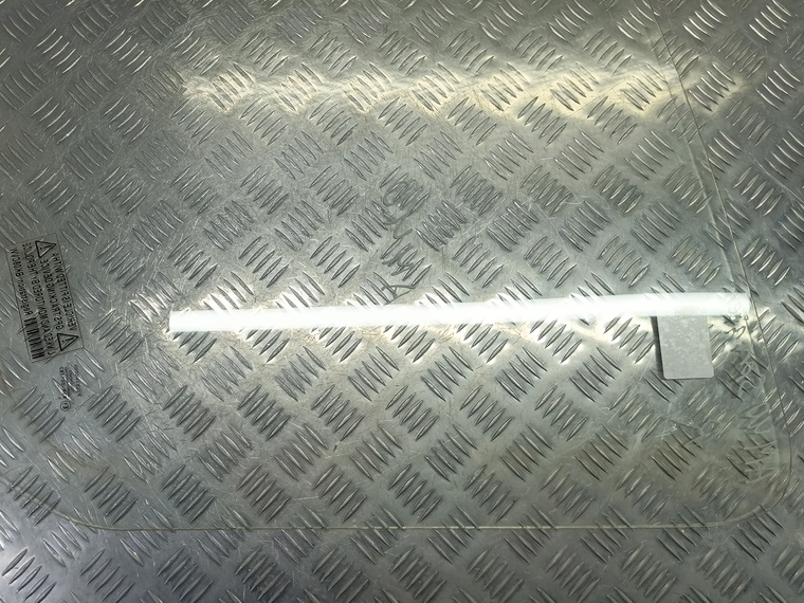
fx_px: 720
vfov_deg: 45.0
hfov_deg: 57.3
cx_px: 282
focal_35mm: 31
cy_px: 218
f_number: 1.6
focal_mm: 4.11
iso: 114
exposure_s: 1/100
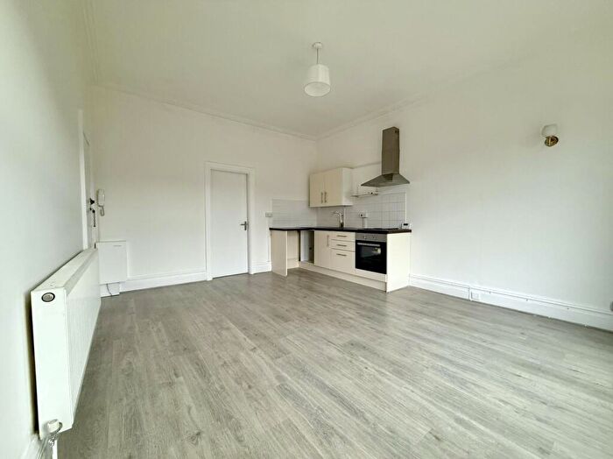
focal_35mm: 14
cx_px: 306
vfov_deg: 85.6
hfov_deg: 102.1
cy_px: 230
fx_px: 248
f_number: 2.2
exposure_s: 1/99
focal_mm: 2.22
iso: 250
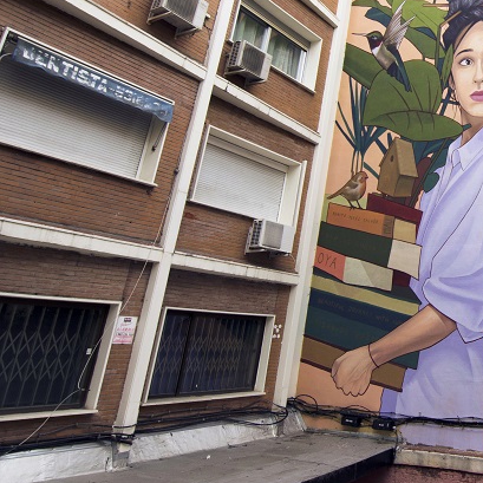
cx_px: 515
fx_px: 488
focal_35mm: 31
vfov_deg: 51.4
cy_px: 151
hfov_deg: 42.7
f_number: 7.1
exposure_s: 1/200
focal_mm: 11
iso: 250
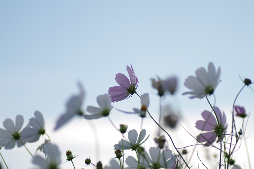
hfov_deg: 15.2
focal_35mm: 135
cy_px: 84
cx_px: 127
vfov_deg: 10.2
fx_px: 952
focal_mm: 90
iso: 100
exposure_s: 1/200
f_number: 2.8
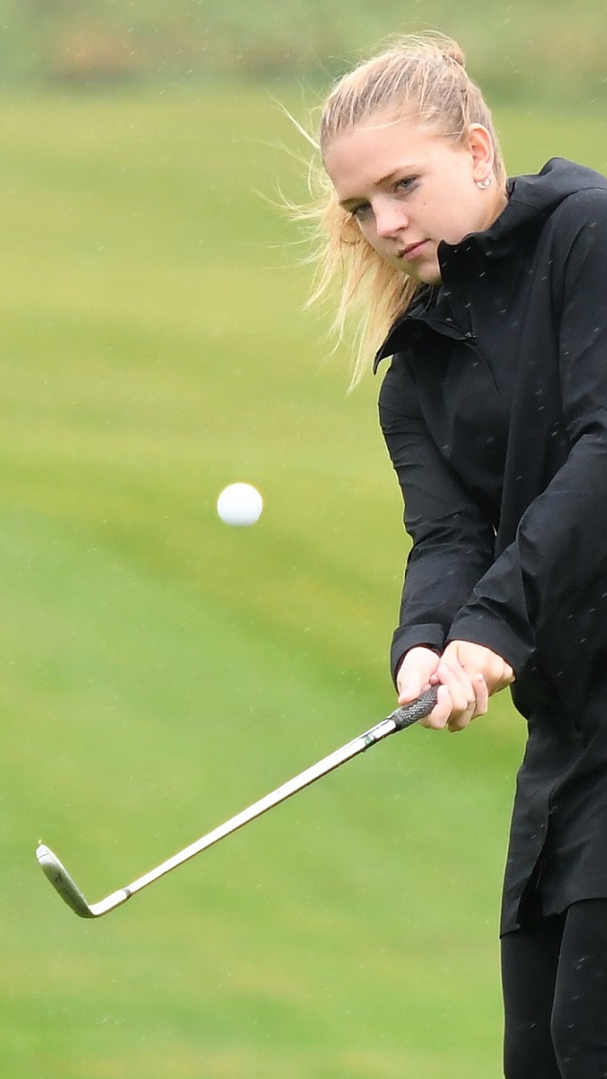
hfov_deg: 3.3
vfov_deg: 5.9
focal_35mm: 366
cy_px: 540
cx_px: 439
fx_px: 10466
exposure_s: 1/1000
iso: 720
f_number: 2.8
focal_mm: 155
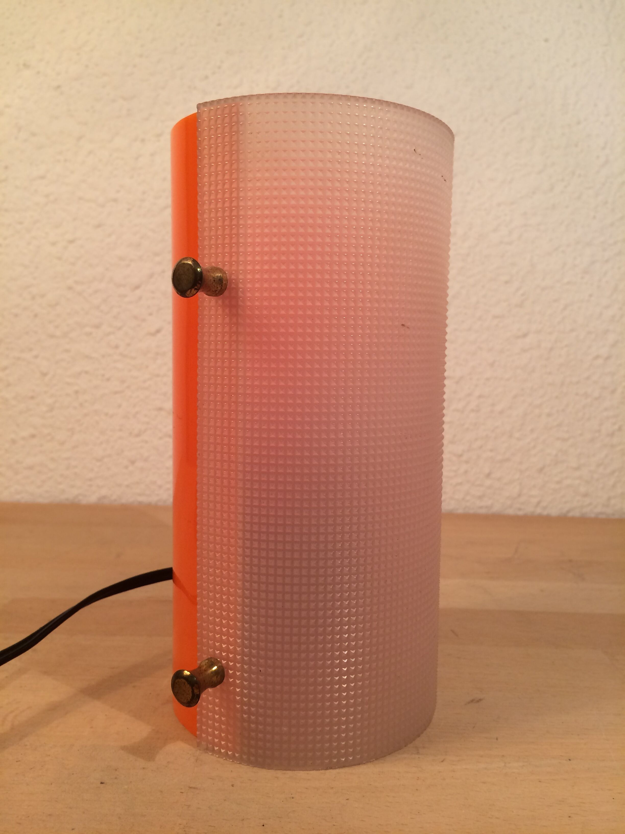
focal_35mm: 29
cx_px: 312
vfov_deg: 61.7
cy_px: 417
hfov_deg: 48.2
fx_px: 698
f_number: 2.2
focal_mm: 4.15
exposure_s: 1/33
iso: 32
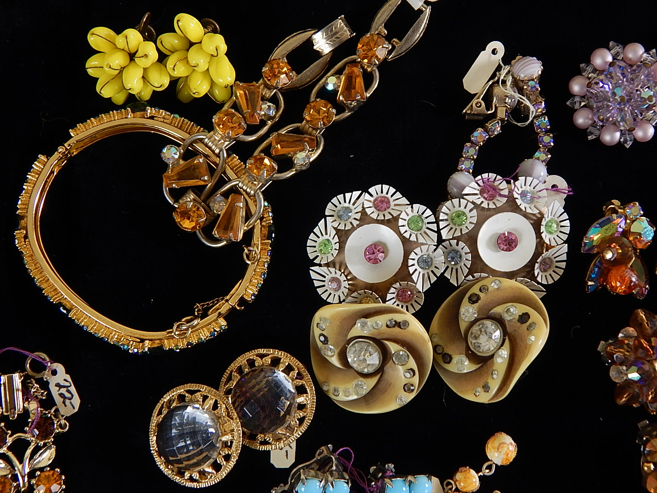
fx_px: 816
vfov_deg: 33.6
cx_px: 328
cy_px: 246
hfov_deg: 43.9
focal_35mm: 43
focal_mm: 7.7
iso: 140
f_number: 3.6
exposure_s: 1/30
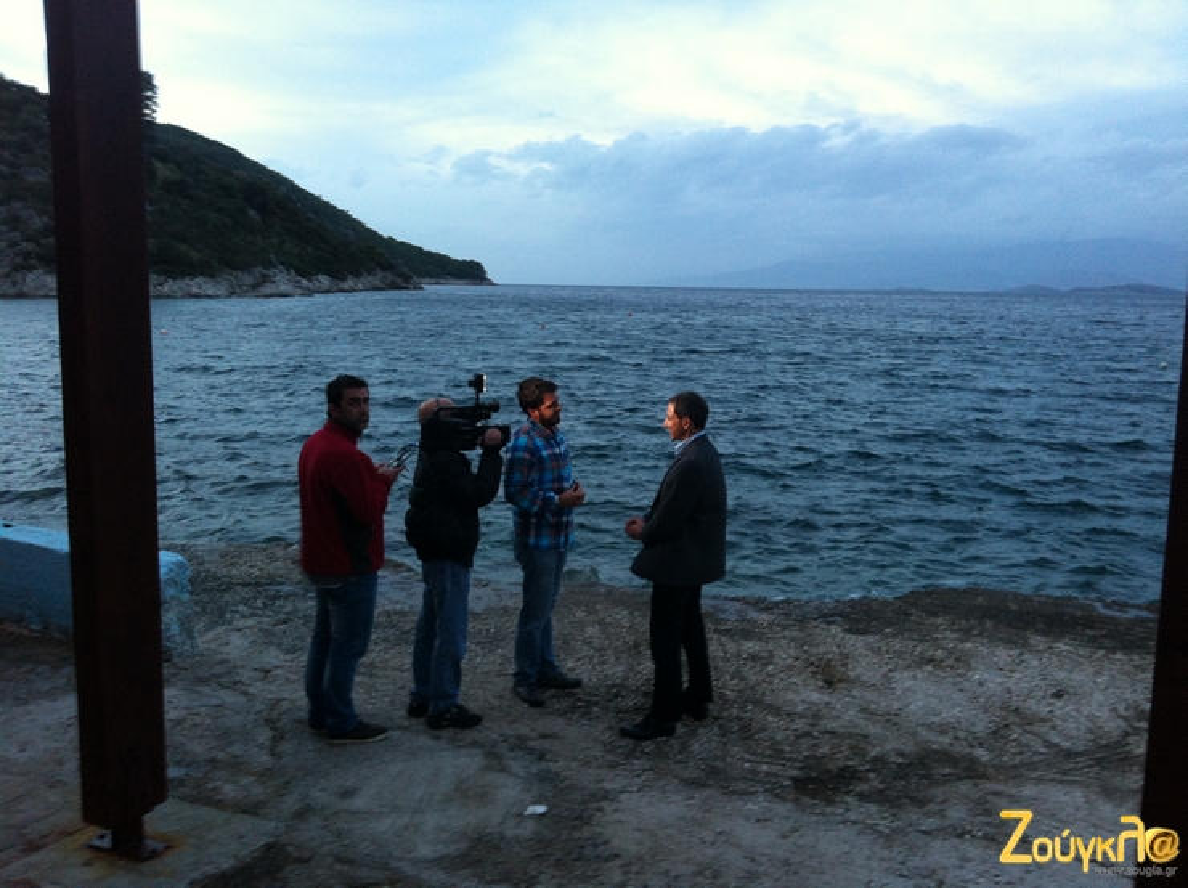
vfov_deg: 40.6
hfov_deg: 52.7
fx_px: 1200
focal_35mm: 35
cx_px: 594
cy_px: 444
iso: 125
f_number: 2.8
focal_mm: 3.85
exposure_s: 1/15
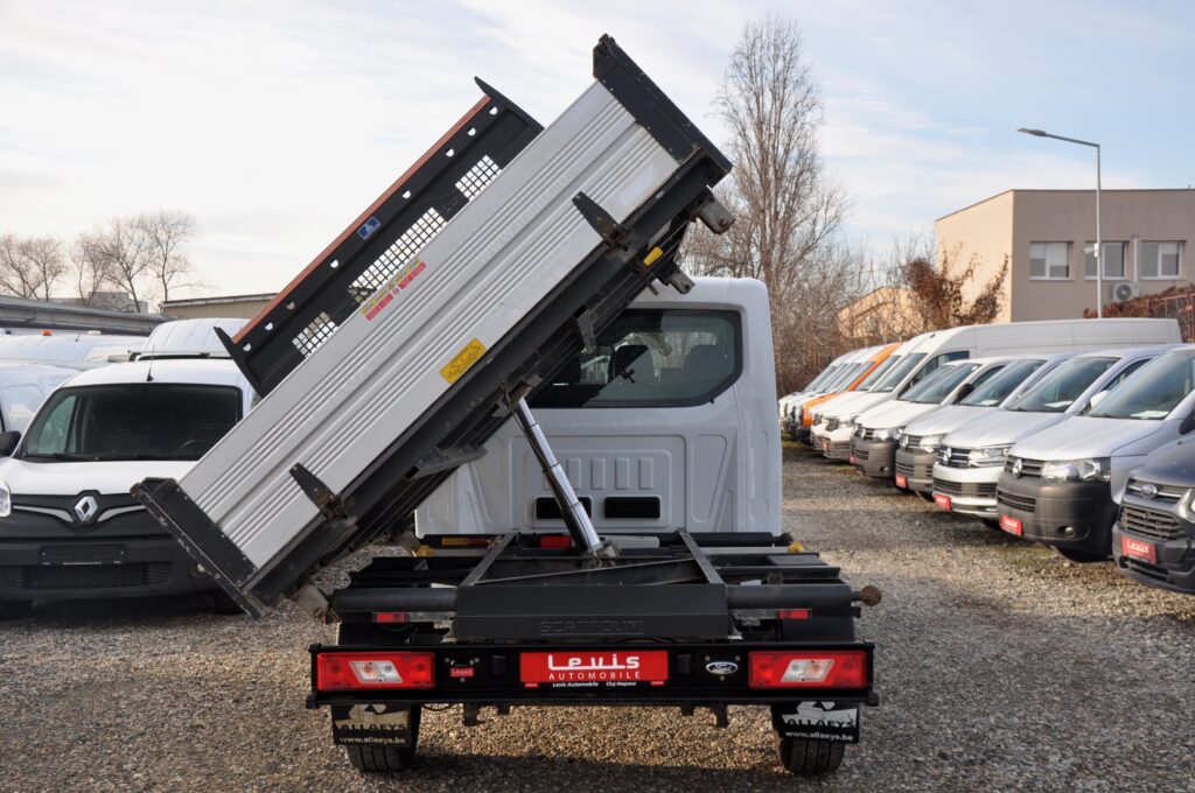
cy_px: 396
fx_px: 1392
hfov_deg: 46.5
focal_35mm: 42
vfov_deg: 31.8
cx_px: 598
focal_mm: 28
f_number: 7.1
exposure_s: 1/200
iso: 500
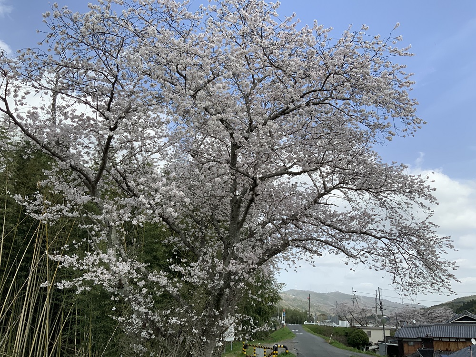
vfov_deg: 48.2
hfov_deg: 61.7
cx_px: 238
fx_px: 399
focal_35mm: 29
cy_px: 178
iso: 16
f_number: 1.8
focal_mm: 3
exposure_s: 1/1451
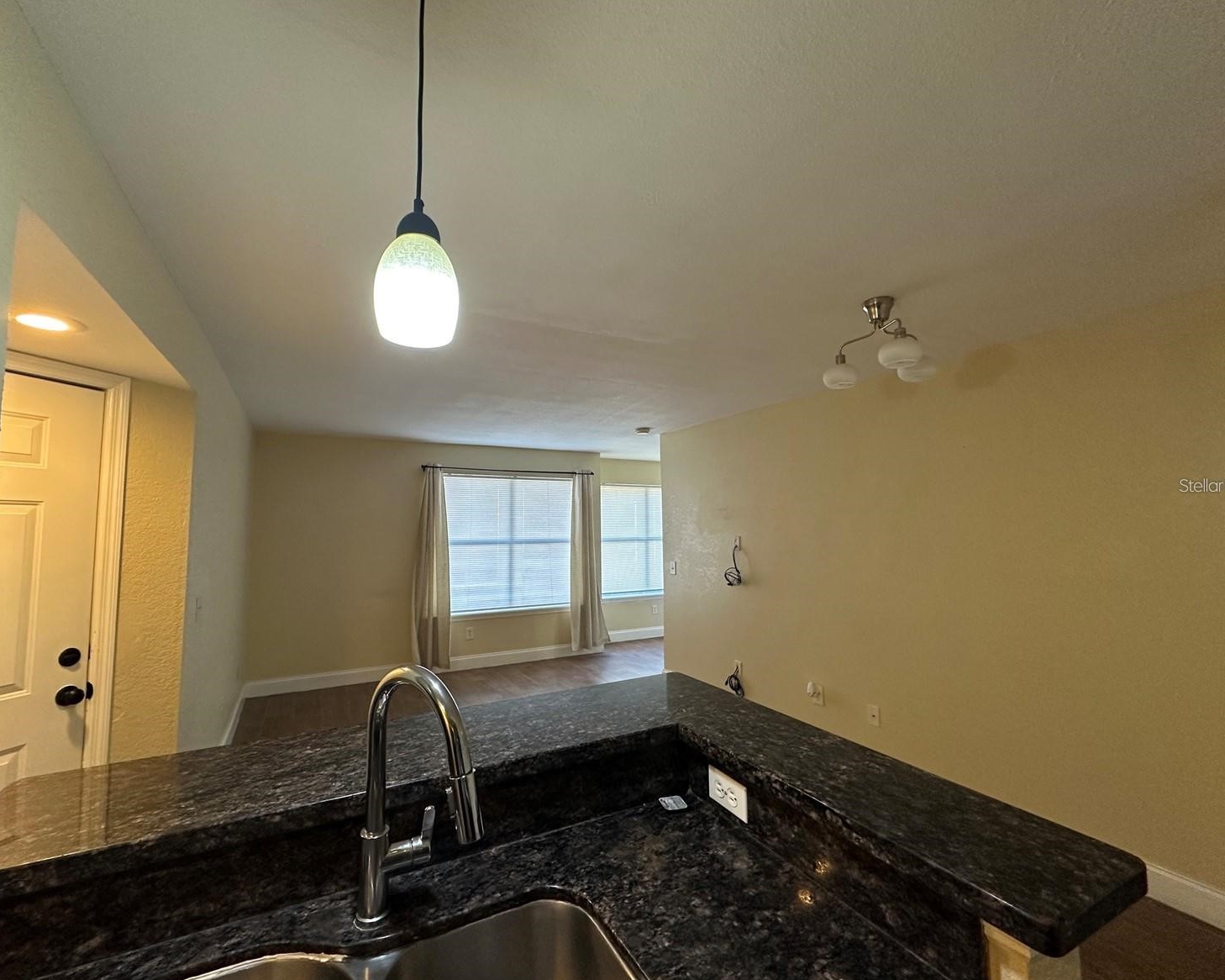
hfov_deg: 96.7
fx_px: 544
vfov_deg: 84.0
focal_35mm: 15
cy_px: 485
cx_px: 586
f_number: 2.2
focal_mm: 2.22
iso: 200
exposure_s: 1/60
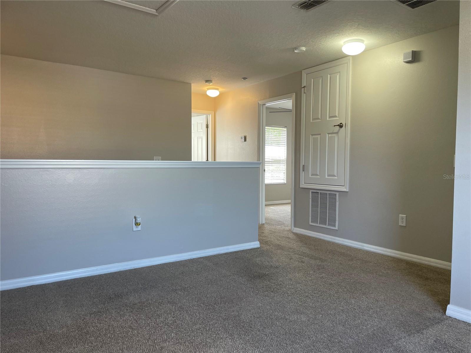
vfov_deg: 53.1
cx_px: 236
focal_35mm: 26
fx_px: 354
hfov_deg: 67.3
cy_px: 176
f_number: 1.6
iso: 100
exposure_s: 1/120
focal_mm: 4.2
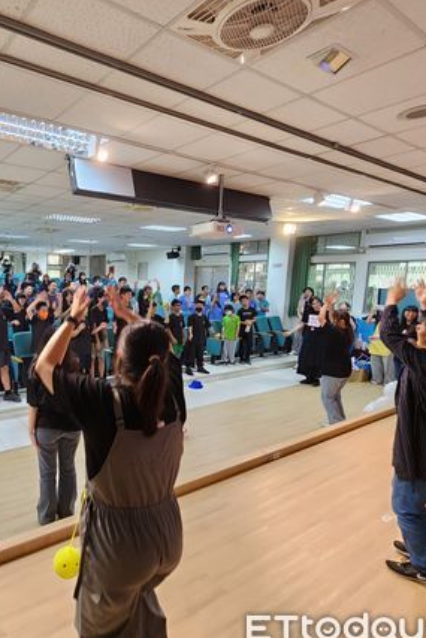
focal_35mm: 19
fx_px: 337
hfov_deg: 58.3
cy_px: 323
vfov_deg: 86.9
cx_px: 70
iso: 250
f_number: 2.2
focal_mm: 2.2
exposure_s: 1/60
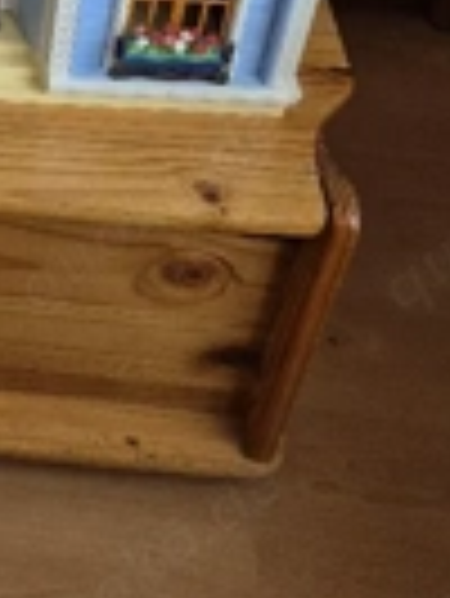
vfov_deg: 25.4
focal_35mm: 69
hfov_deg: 19.4
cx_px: -162
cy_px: -108
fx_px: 1194
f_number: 1.8
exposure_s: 1/100
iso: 160
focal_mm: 5.4
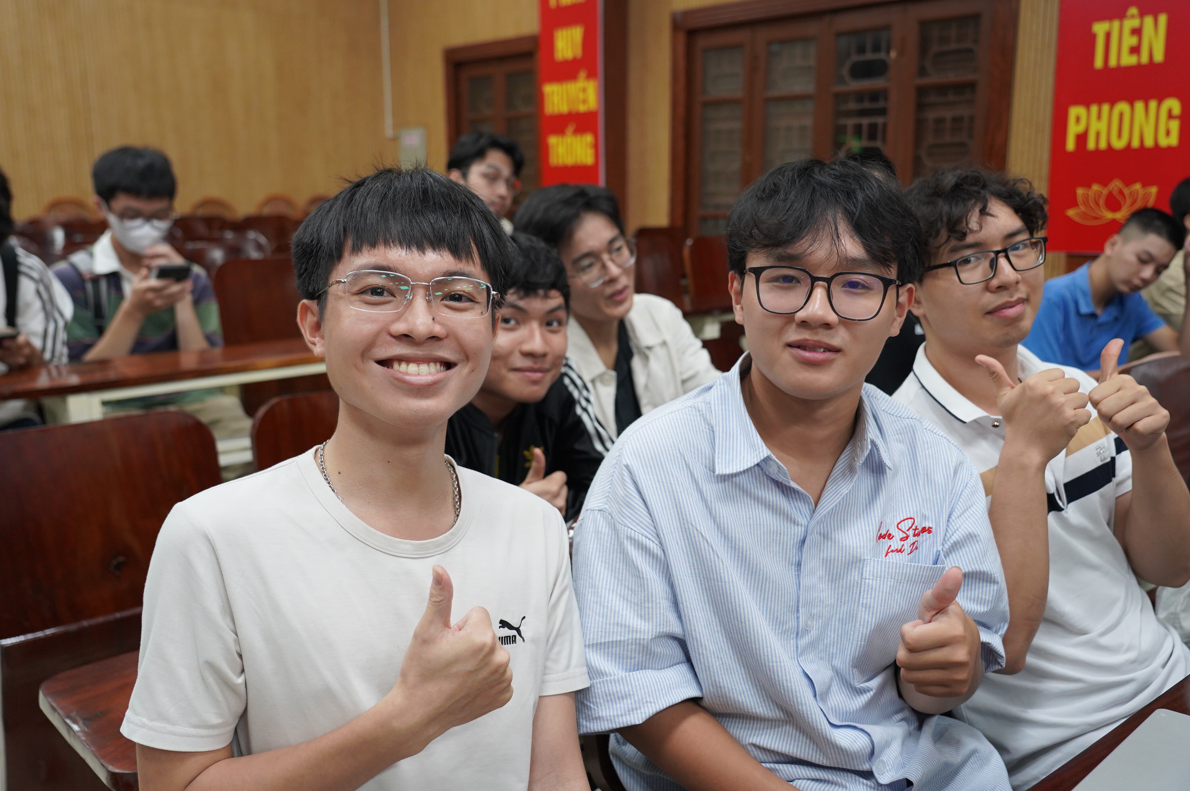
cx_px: 595
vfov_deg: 42.3
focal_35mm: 31
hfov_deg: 60.3
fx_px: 1024
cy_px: 396
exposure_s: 1/160
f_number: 4
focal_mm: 31
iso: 2000
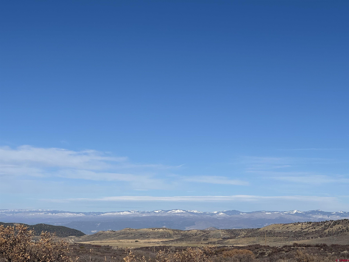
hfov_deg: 25.3
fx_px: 776
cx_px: 174
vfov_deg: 19.1
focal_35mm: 77
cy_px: 131
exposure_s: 1/1815
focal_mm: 9
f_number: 2.8
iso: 32
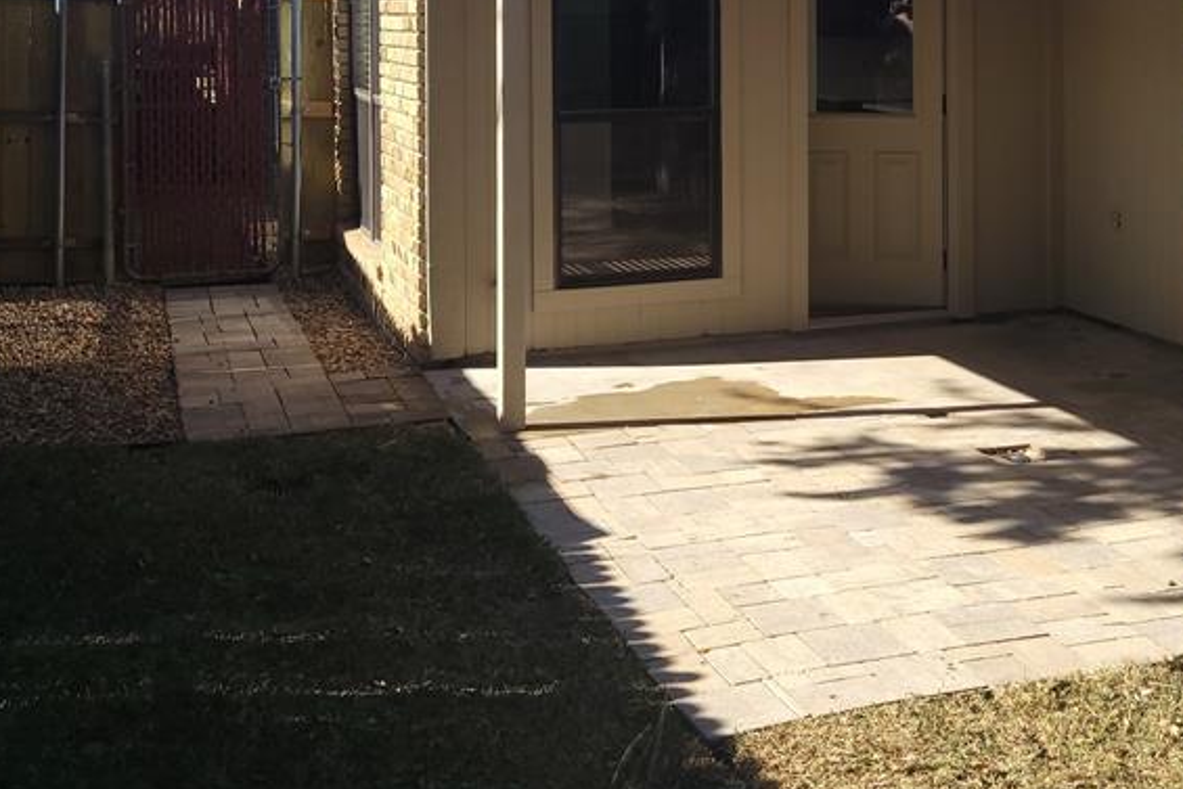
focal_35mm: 49
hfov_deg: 40.0
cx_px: 745
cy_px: 10
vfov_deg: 26.2
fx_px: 1611
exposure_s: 1/1060
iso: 40
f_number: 1.8
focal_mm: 5.4
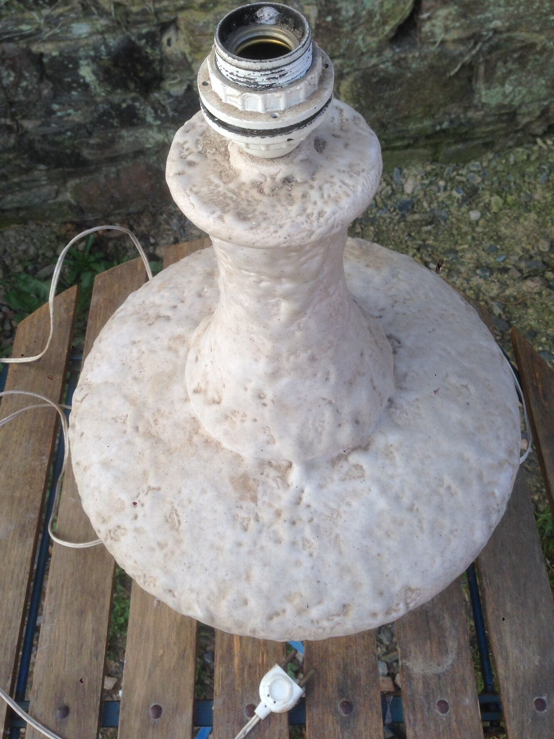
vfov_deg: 48.8
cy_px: 317
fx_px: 811
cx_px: 273
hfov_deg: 37.7
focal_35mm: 38
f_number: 2.4
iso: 50
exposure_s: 1/239
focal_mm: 4.12
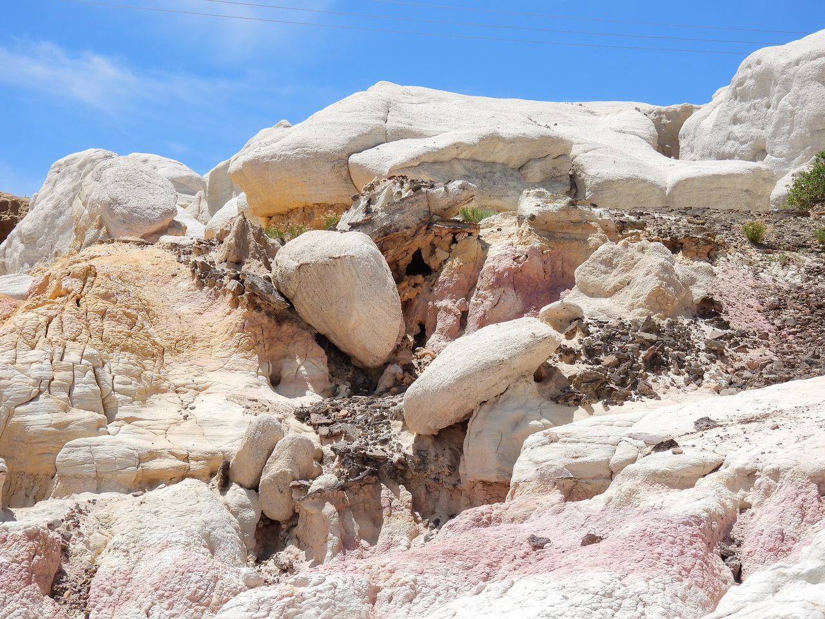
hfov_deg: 18.7
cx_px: 412
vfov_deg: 14.1
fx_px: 2502
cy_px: 310
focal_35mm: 105
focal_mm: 18.7
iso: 100
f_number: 4
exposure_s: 1/1250
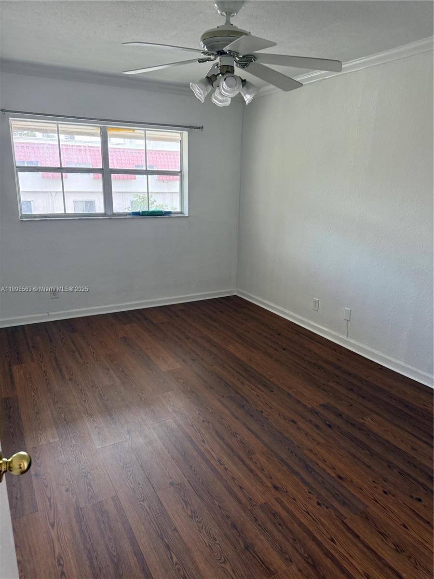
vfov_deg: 71.6
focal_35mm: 24
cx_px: 217
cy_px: 290
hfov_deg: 56.8
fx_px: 401
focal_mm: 6.76
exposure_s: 1/102
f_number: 1.78
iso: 200
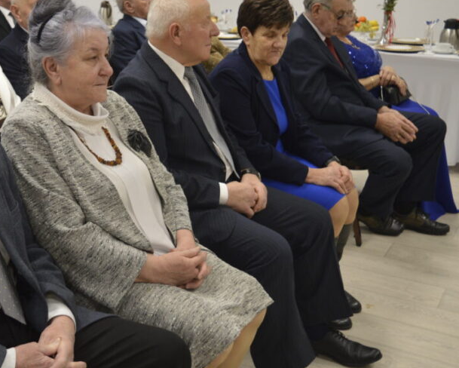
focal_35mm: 52
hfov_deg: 35.1
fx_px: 707
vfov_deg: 29.1
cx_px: 111
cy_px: 149
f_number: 3.8
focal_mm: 22
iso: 400
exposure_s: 1/50
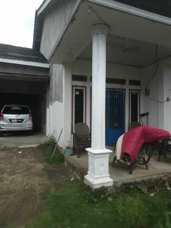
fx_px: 158
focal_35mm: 24
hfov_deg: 56.8
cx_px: 86
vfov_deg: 71.6
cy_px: 114
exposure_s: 1/1429
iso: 100
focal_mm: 3.94
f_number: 1.9
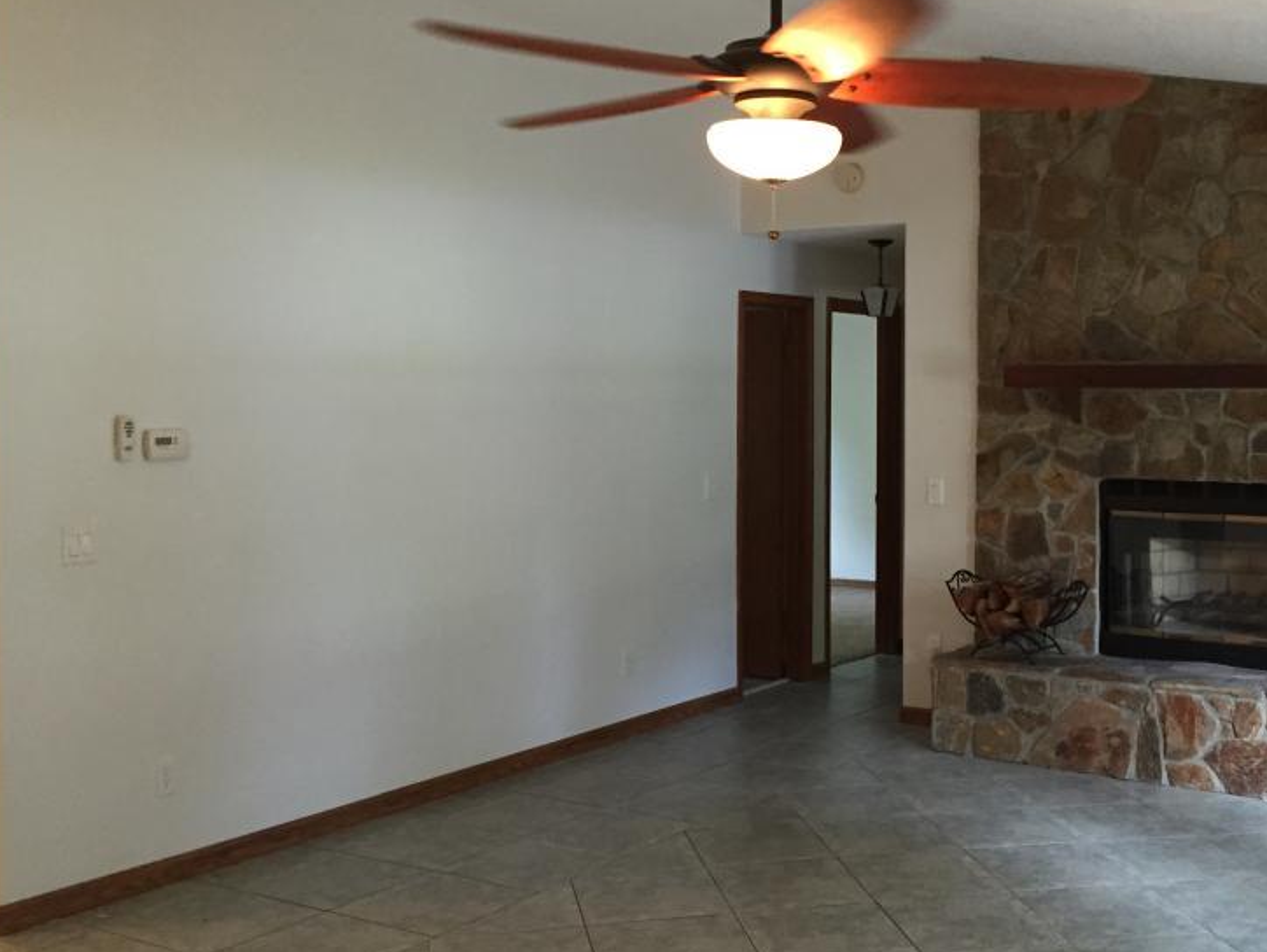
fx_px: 1502
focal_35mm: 41
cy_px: 430
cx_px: 798
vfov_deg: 35.1
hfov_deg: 45.3
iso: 200
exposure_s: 1/30
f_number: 2.2
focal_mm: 4.15
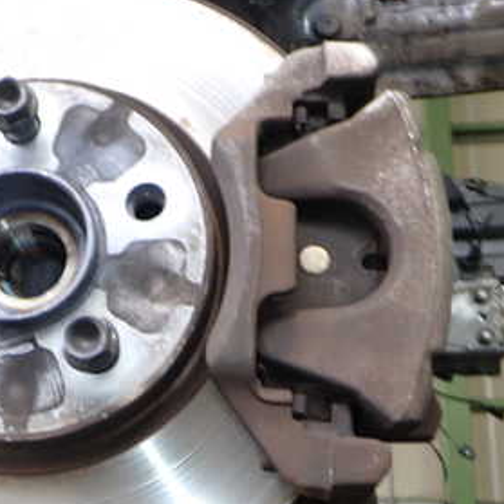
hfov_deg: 28.7
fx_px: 939
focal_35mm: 57
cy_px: 282
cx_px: 40
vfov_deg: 30.0
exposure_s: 1/30
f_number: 2.3
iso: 200
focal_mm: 5.4
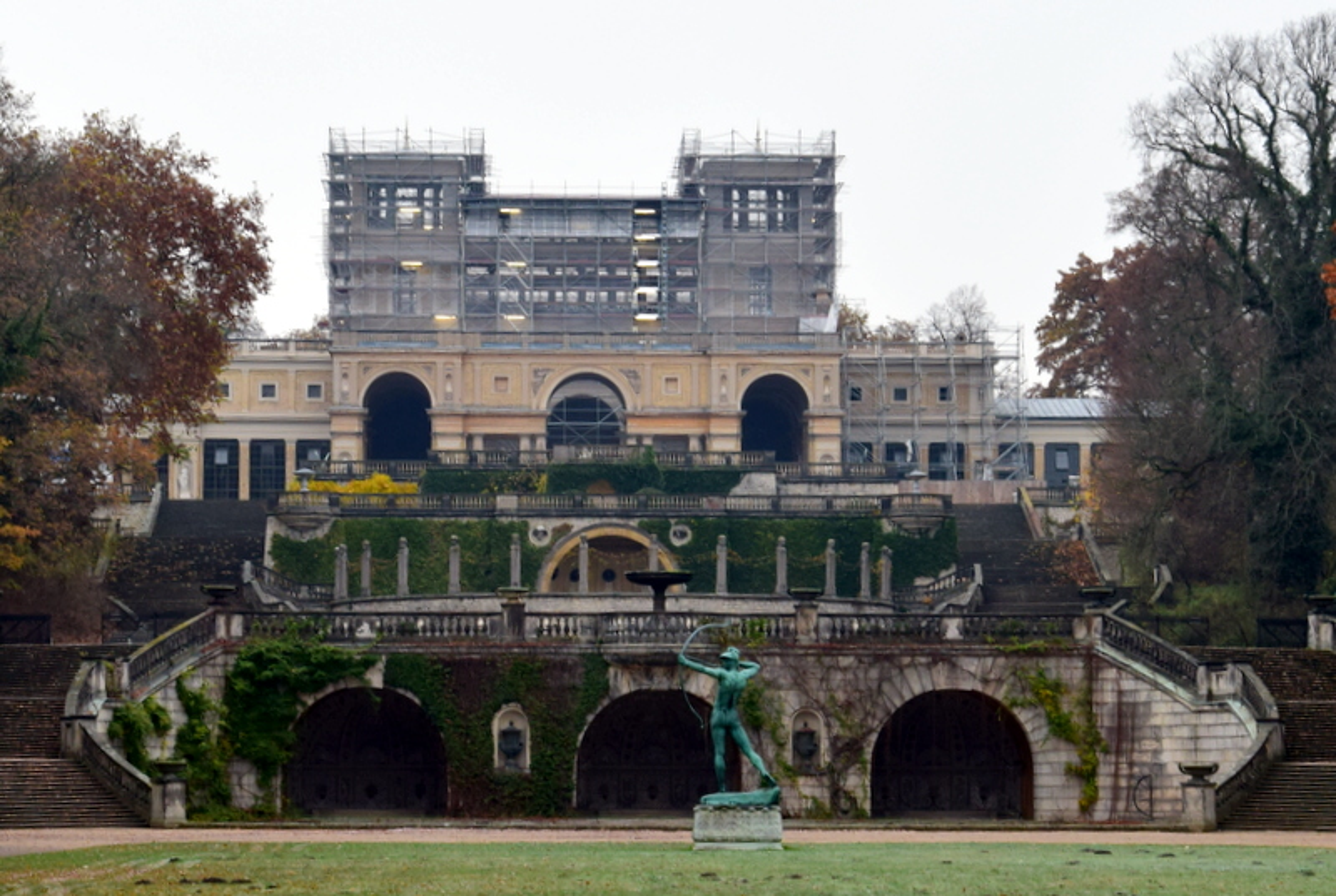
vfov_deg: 21.7
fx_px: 2343
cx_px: 668
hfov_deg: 31.8
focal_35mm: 63
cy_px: 448
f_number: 8
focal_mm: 42
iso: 400
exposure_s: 1/60
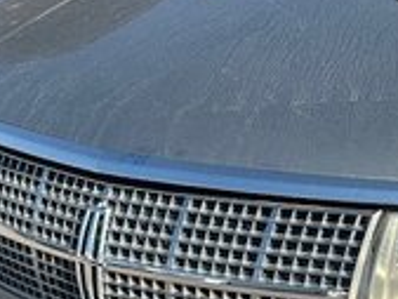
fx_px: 1116
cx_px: 423
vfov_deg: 15.3
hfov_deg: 19.5
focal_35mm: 97
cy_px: 147
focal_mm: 5.7
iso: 50
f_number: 1.5
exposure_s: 1/3356
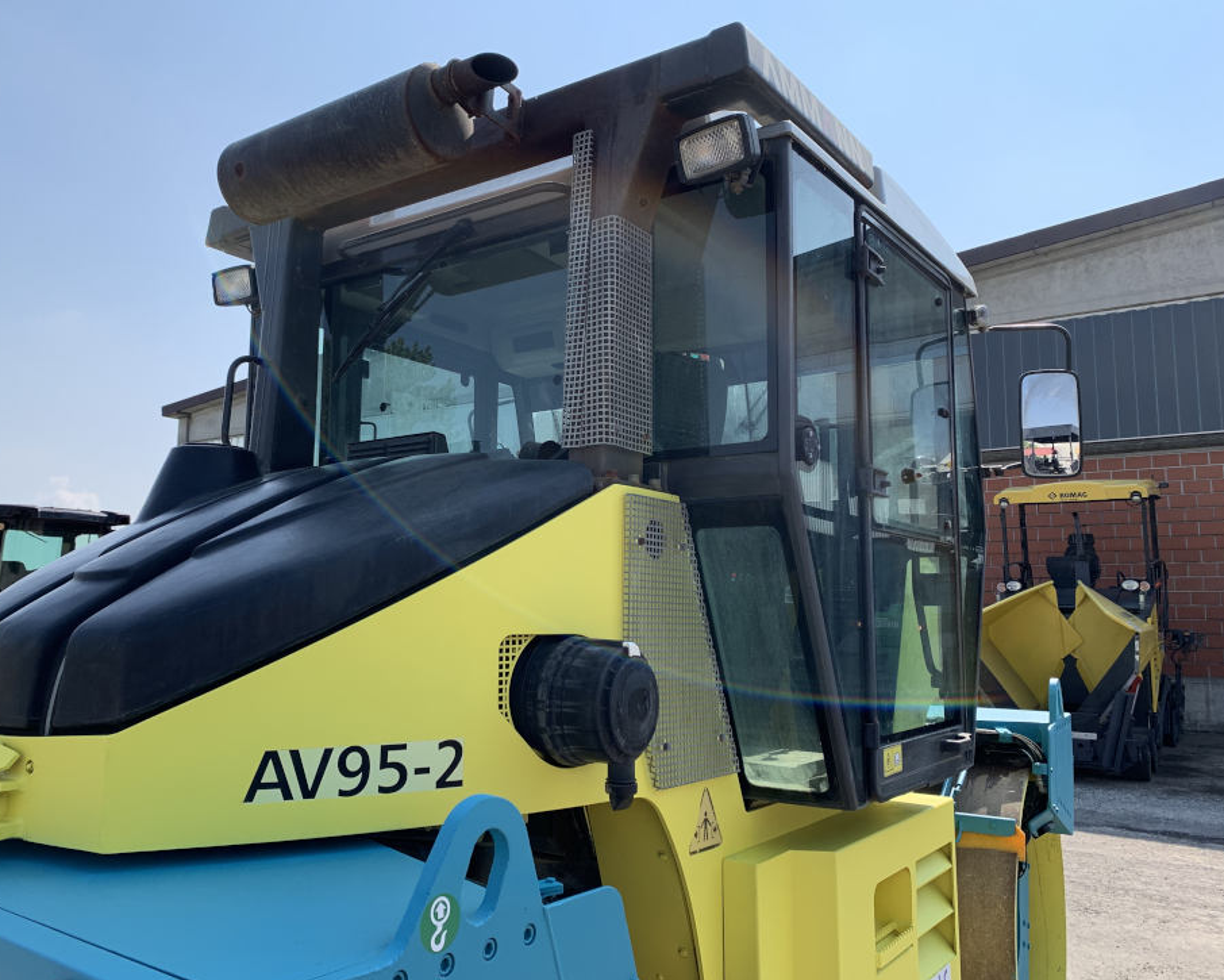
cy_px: 495
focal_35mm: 28
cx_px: 558
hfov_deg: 62.1
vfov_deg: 51.5
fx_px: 1014
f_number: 1.8
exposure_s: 1/1689
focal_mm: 4.25
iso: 25
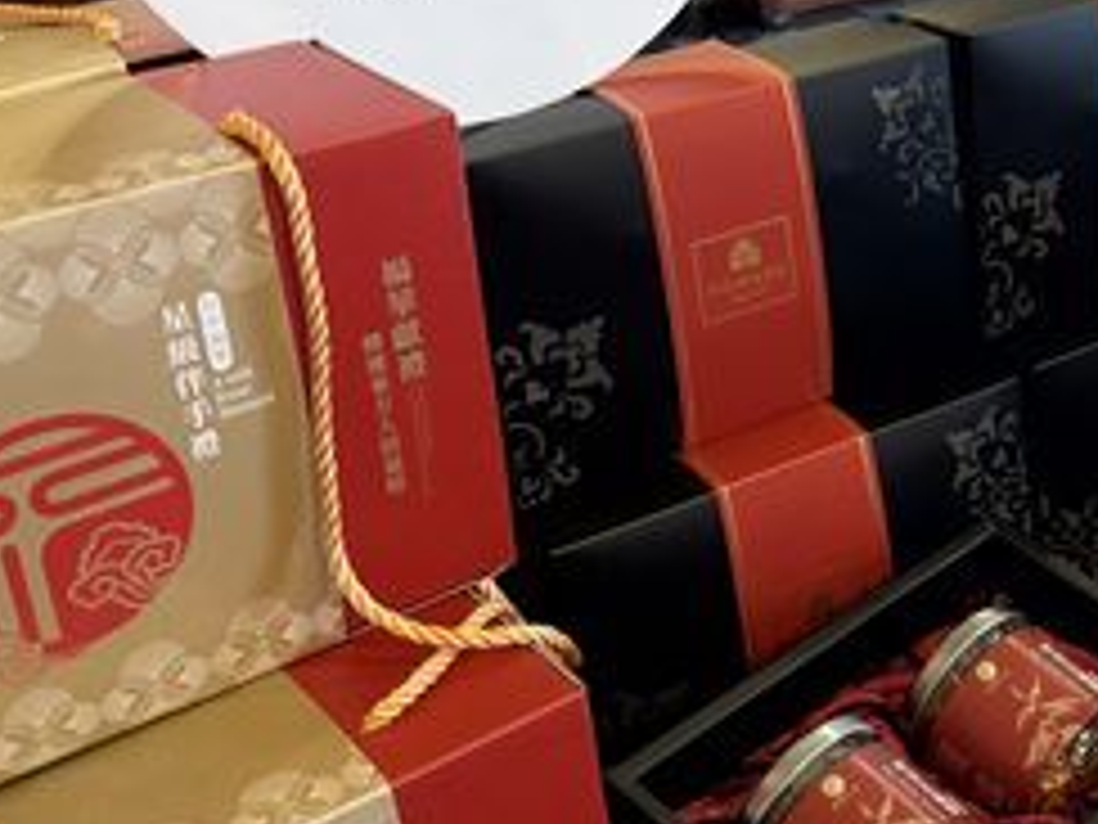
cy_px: 261
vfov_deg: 24.7
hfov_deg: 29.8
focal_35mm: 59
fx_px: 1871
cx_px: 1174
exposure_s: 1/60
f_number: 1.78
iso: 400
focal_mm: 6.76
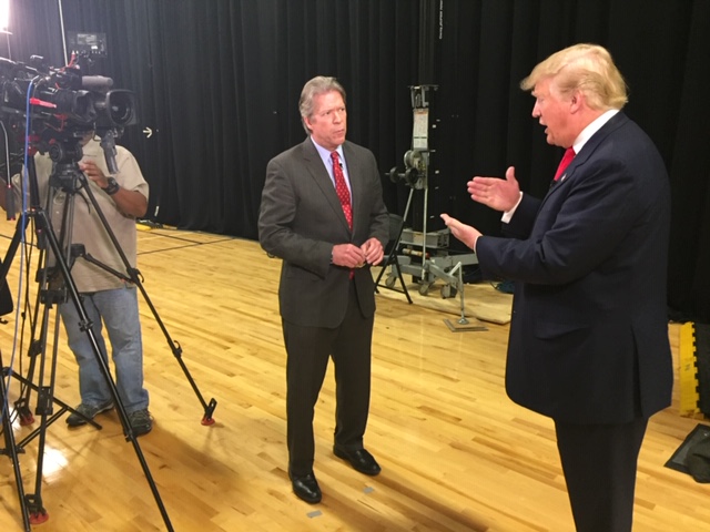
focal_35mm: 29
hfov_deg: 61.7
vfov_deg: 48.2
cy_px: 266
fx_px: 595
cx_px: 355
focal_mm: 4.15
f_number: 2.2
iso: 250
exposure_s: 1/20
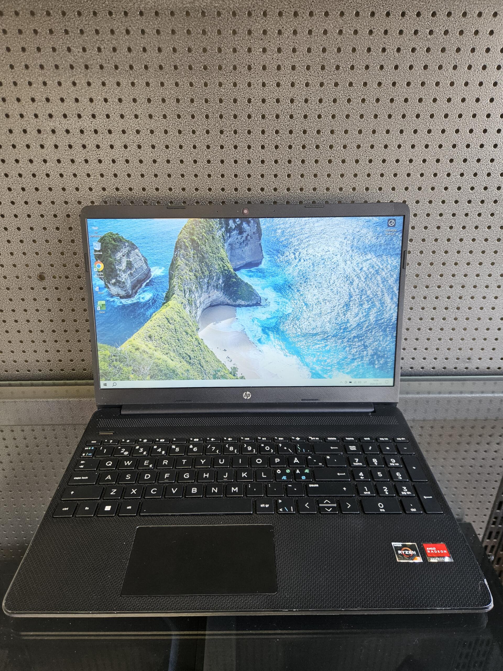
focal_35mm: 23
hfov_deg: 58.9
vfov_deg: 73.9
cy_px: 336
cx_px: 252
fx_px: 446
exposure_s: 1/100
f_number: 1.8
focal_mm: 5.4
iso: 320
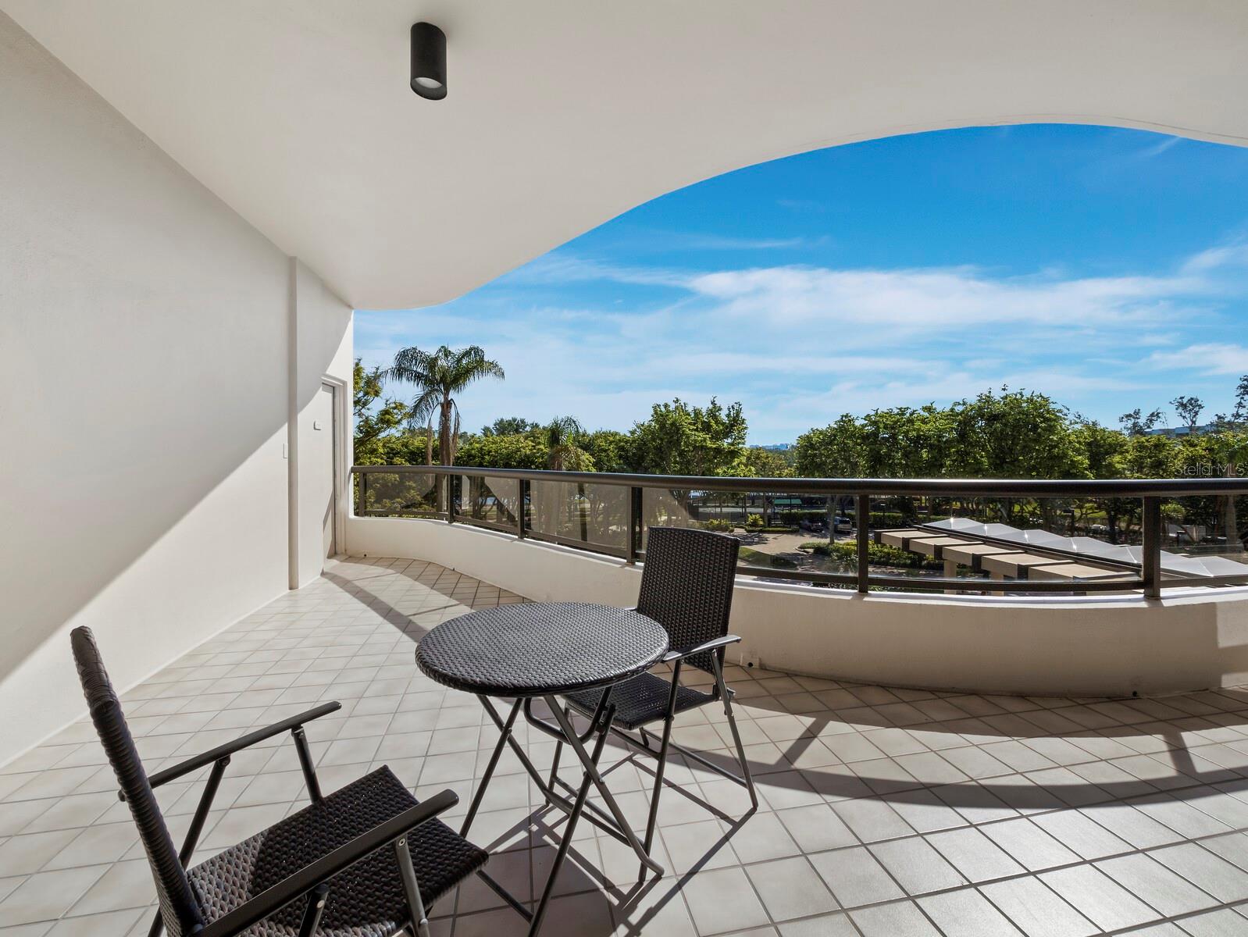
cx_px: 624
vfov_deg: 85.7
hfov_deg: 102.0
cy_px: 468
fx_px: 505
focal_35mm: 14
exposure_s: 1/200
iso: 400
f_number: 11
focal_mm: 7
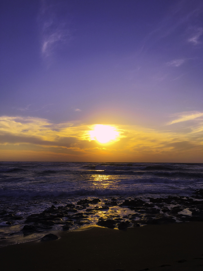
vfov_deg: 61.7
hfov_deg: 48.2
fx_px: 227
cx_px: 102
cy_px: 136
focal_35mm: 29
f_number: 2.2
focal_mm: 4.15
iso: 25
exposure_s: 1/1451
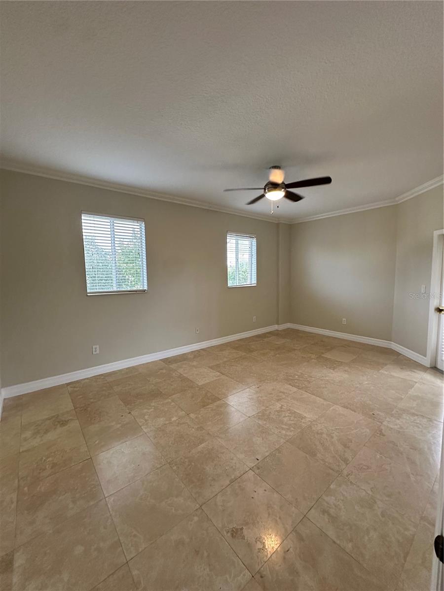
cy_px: 296
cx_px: 222
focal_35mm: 14
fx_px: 239
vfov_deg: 102.1
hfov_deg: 85.7
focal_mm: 2.22
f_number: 2.2
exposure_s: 1/120
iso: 250
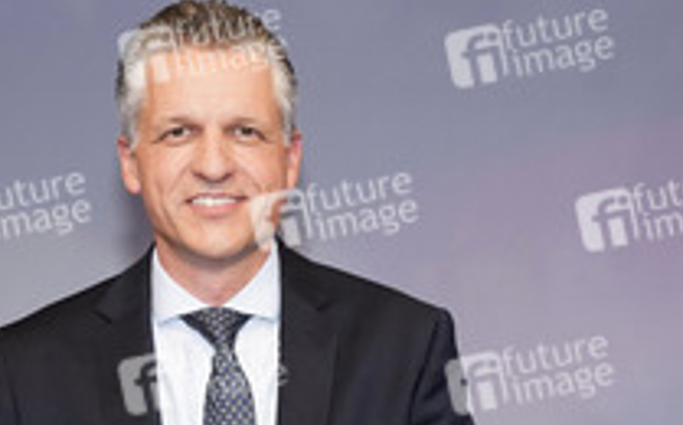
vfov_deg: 16.4
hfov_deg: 26.7
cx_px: 247
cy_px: 458
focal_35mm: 77
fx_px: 1431
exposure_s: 1/125
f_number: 5.6
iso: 2000
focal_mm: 35
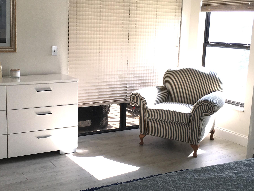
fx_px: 352
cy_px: 90
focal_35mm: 48
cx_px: 101
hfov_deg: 39.5
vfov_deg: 30.3
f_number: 2.2
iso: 25
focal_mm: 4.15
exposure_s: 1/220
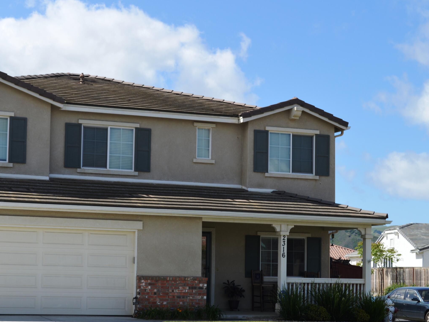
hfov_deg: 25.9
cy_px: 210
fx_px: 926
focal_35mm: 75
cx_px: 137
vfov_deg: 19.7
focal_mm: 35
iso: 100
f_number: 8
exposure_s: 1/250
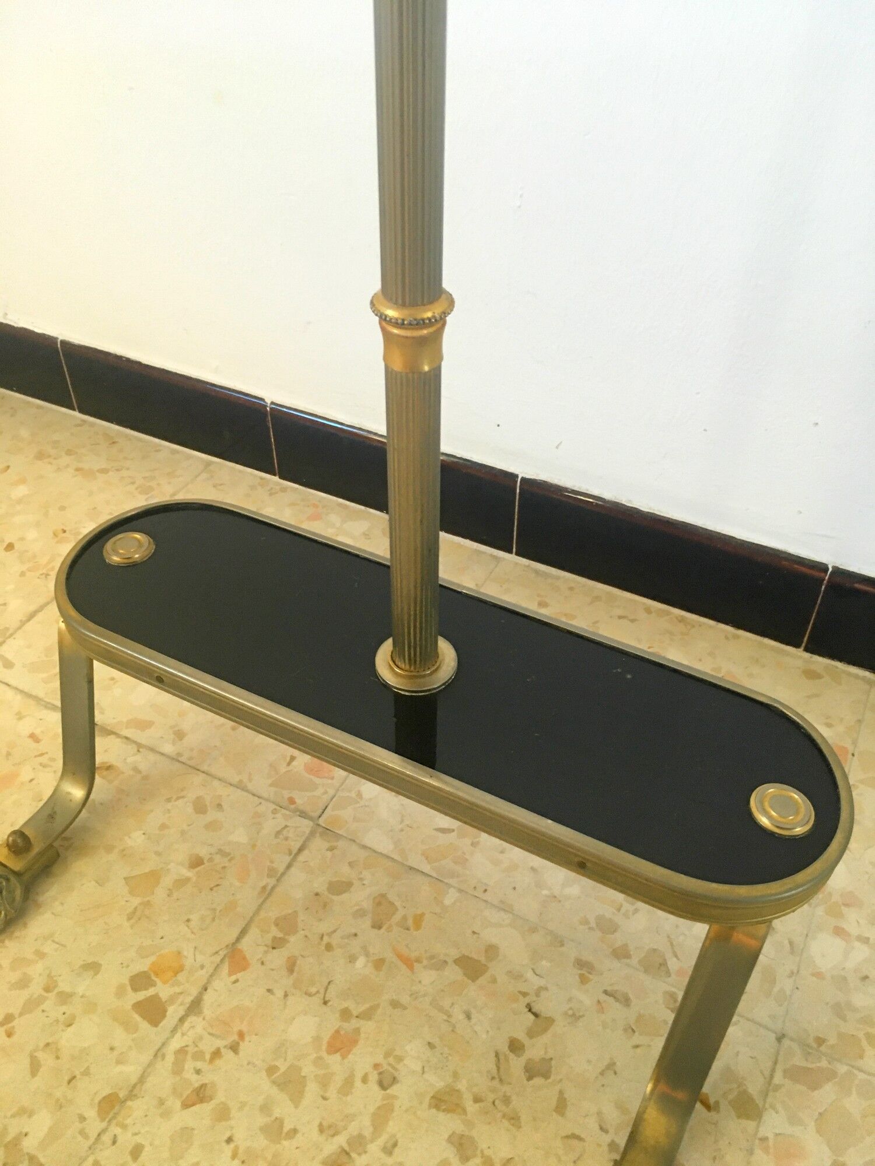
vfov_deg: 61.7
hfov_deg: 48.2
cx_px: 438
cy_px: 583
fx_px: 977
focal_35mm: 29
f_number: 2.2
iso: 160
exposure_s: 1/33
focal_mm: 4.15
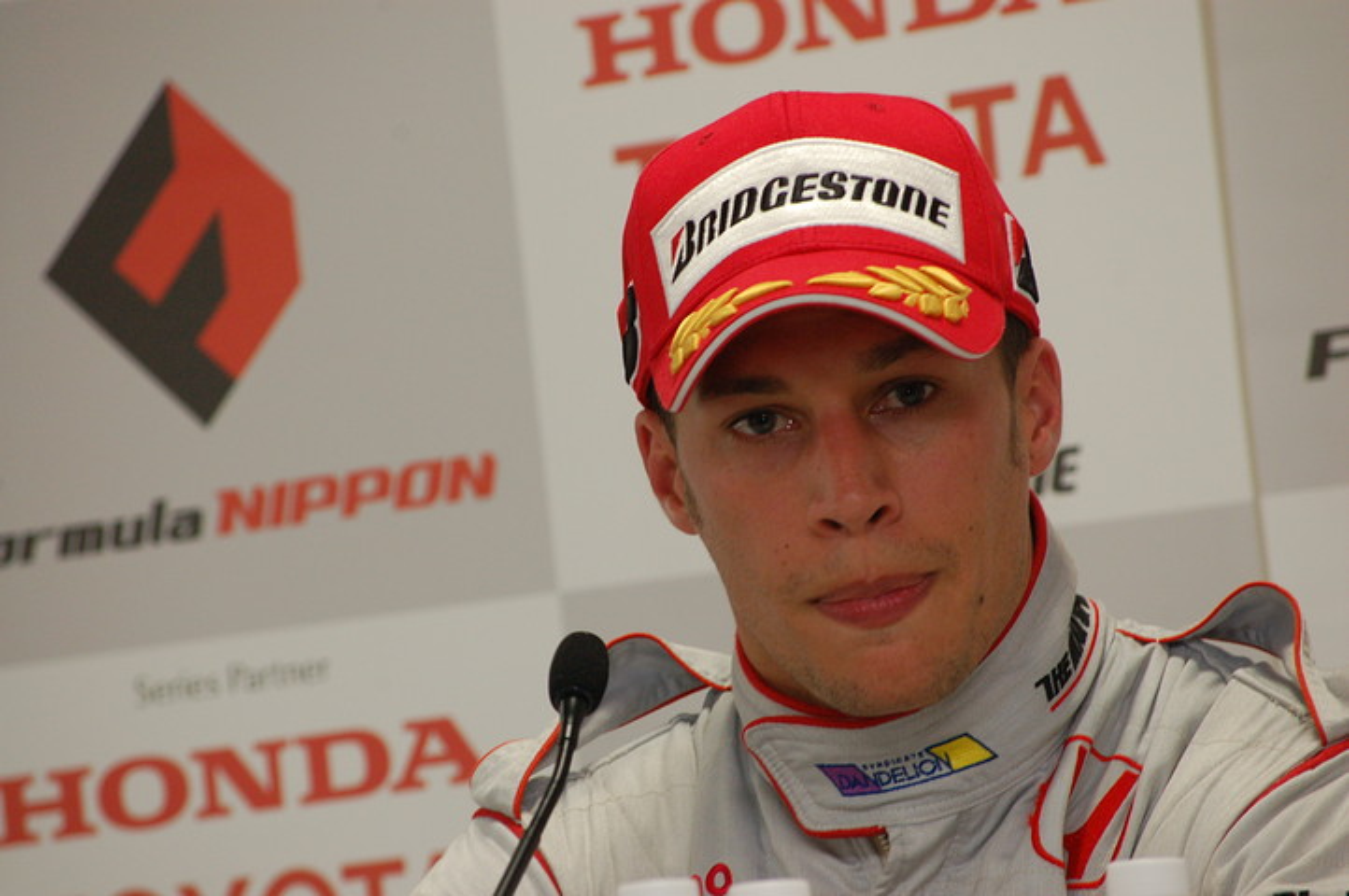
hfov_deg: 7.6
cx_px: 674
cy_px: 448
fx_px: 10108
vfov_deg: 5.1
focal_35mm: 270
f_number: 8
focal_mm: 180
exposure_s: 1/60
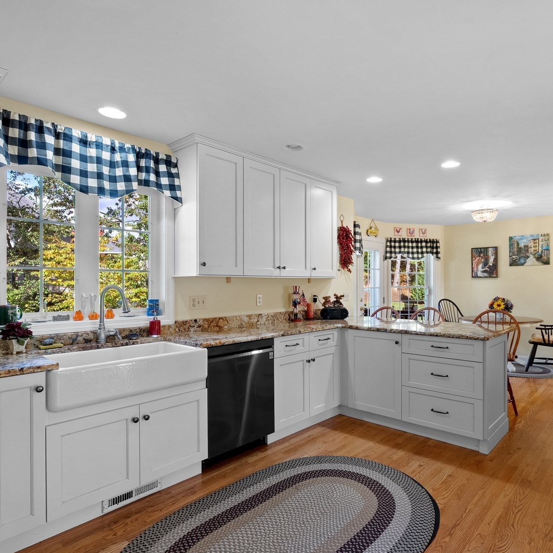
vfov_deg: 72.1
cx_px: 330
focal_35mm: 21
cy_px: 284
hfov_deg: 71.4
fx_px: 380
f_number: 8
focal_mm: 16
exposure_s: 1/2.5
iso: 320
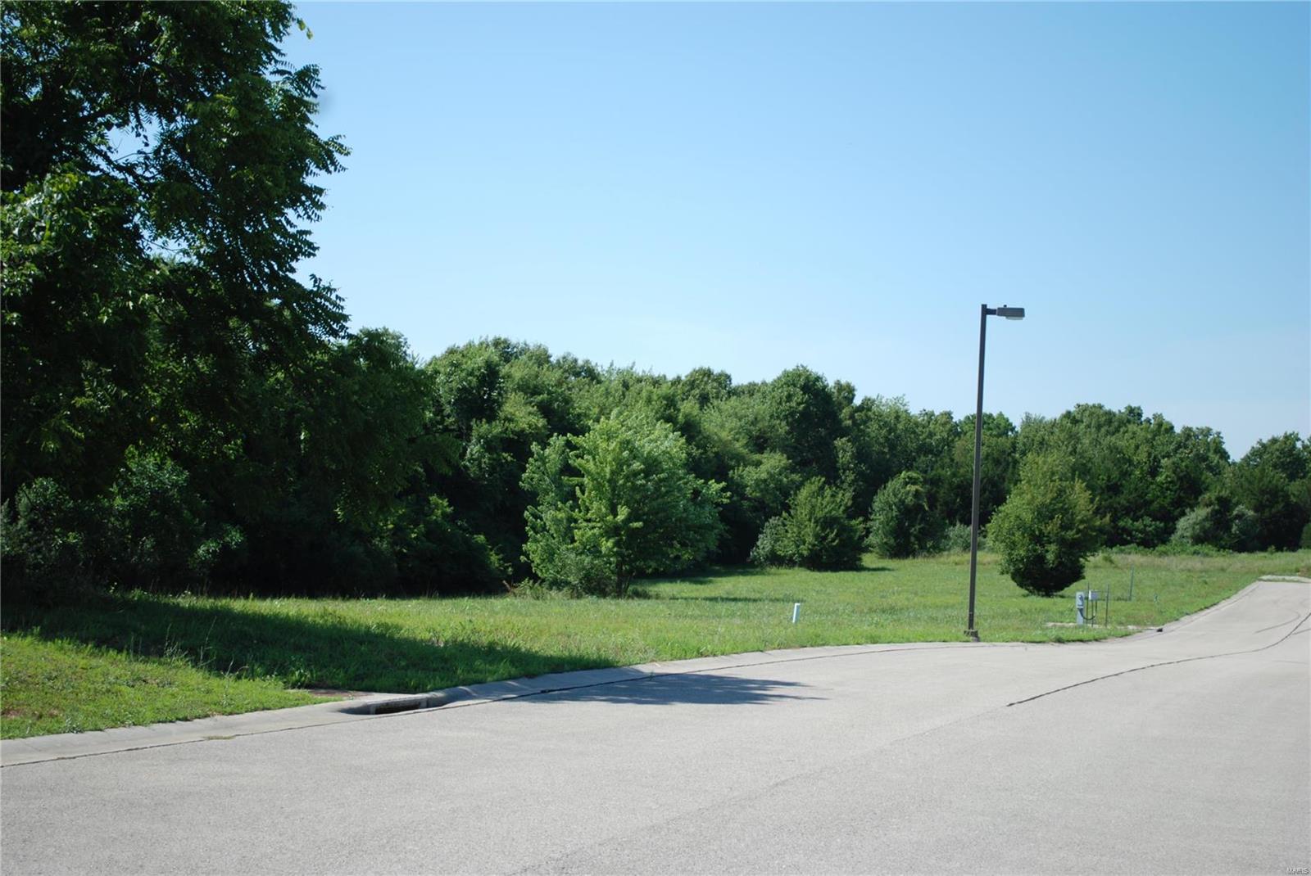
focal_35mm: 57
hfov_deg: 35.0
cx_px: 656
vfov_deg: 23.8
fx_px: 2078
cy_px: 438
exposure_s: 1/500
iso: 140
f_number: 5.3
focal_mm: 38
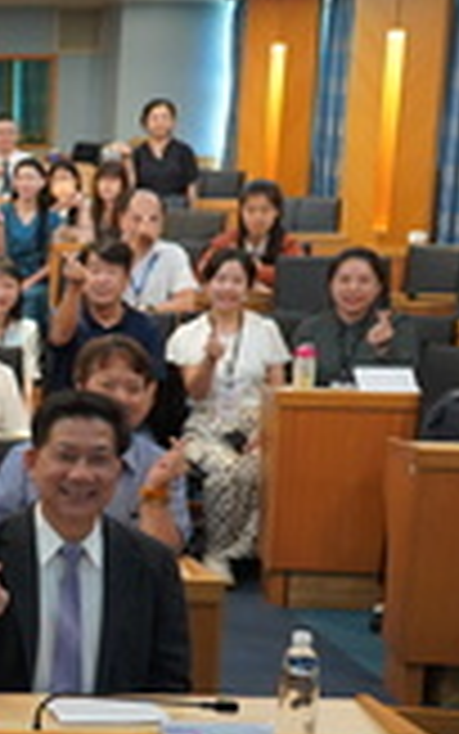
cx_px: -414
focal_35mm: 89
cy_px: 493
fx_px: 1780
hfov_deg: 13.0
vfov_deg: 23.2
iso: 5000
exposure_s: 1/160
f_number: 4
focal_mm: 33
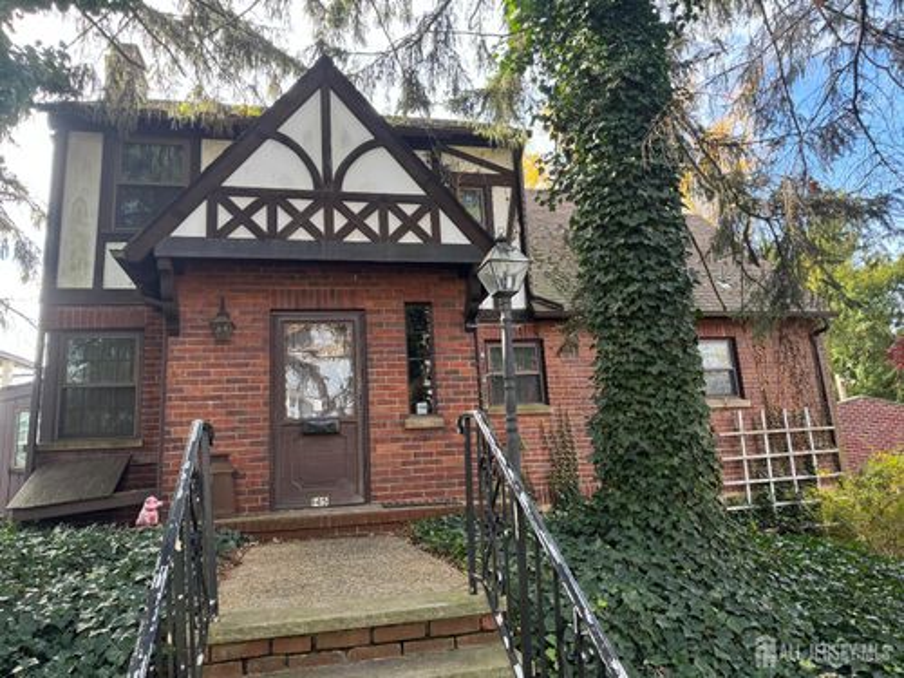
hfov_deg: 71.6
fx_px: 627
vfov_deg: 56.8
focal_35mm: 24
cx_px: 452
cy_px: 339
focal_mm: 6.76
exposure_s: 1/172
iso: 100
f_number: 1.78
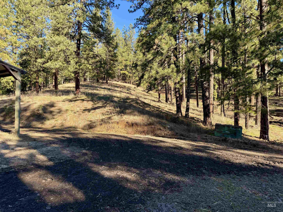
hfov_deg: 71.6
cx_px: 142
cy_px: 106
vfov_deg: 56.8
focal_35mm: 24
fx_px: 196
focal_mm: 6.76
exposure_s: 1/805
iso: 80
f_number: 1.78
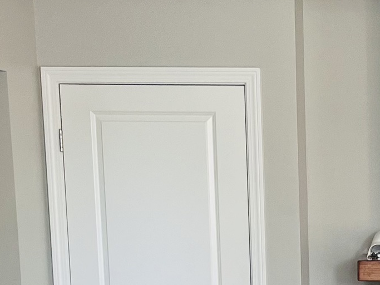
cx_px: 439
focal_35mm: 117
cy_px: 458
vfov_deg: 12.0
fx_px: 1284
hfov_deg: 16.2
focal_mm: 5.1
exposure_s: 1/111
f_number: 1.6
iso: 125
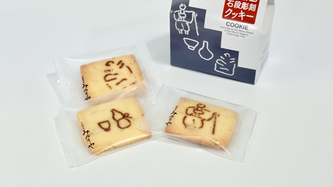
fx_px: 503
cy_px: 69
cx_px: 167
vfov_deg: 21.0
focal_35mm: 57
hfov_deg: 36.6
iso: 32
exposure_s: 1/110
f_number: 1.6
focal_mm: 5.96
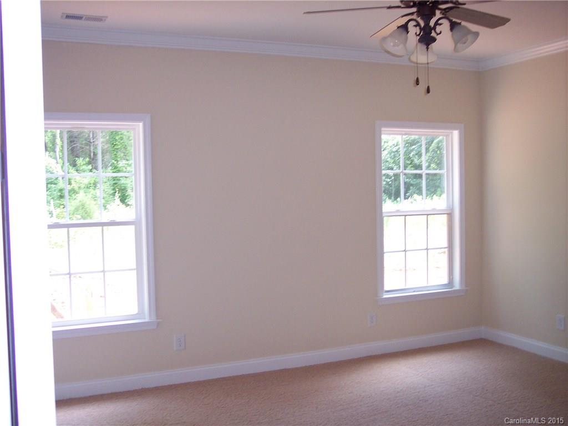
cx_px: 284
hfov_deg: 47.9
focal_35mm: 39
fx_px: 640
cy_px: 213
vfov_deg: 36.8
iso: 140
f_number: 2.8
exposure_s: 1/90
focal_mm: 8
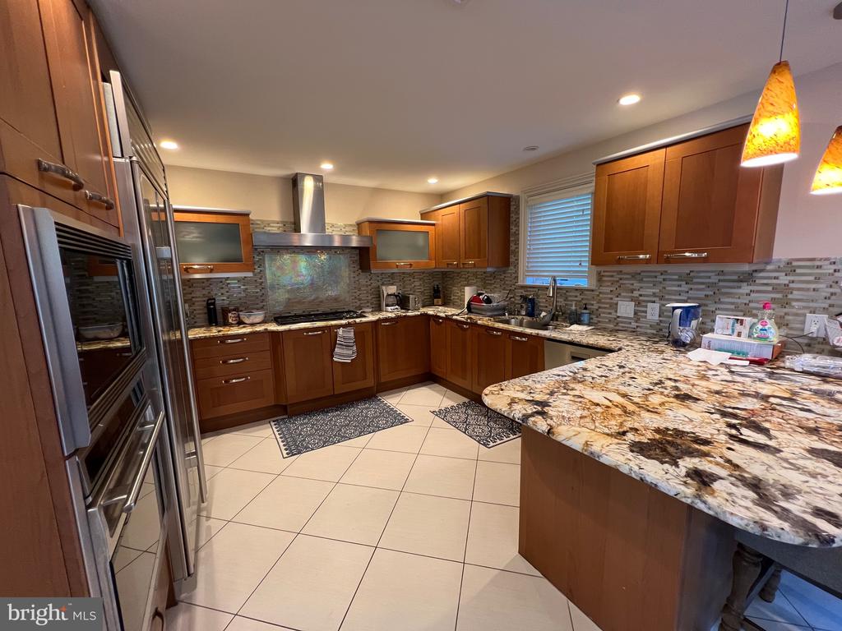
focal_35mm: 13
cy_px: 316
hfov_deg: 106.2
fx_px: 316
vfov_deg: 89.9
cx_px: 421
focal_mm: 1.57
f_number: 1.8
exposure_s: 1/60
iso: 250
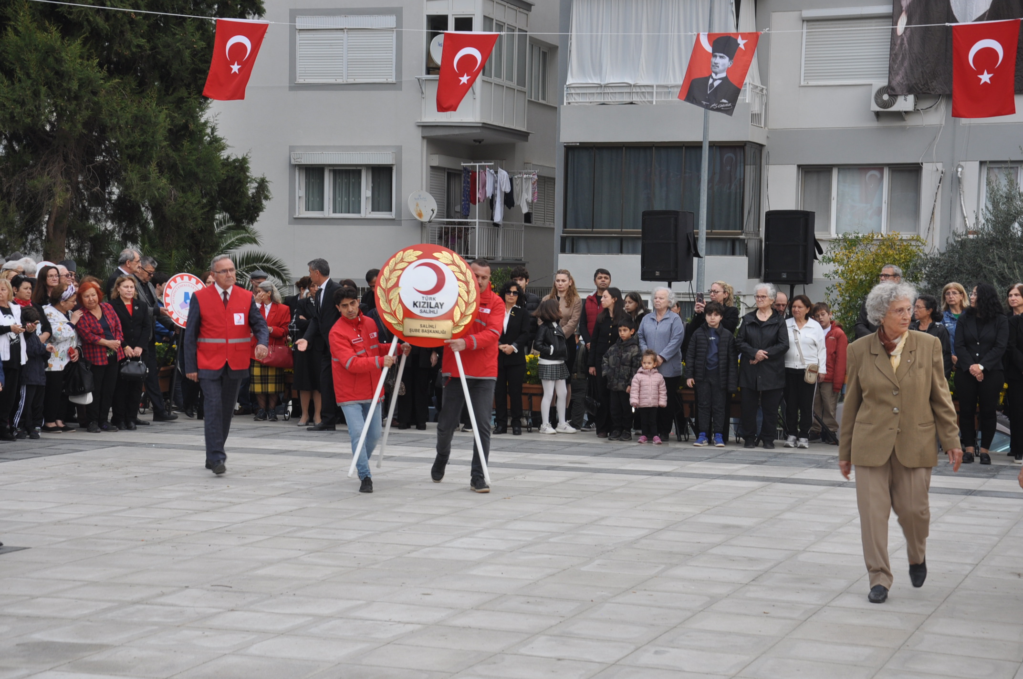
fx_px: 2043
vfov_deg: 18.9
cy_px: 340
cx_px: 512
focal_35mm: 72
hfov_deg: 28.1
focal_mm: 48
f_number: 8
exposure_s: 1/60
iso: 200
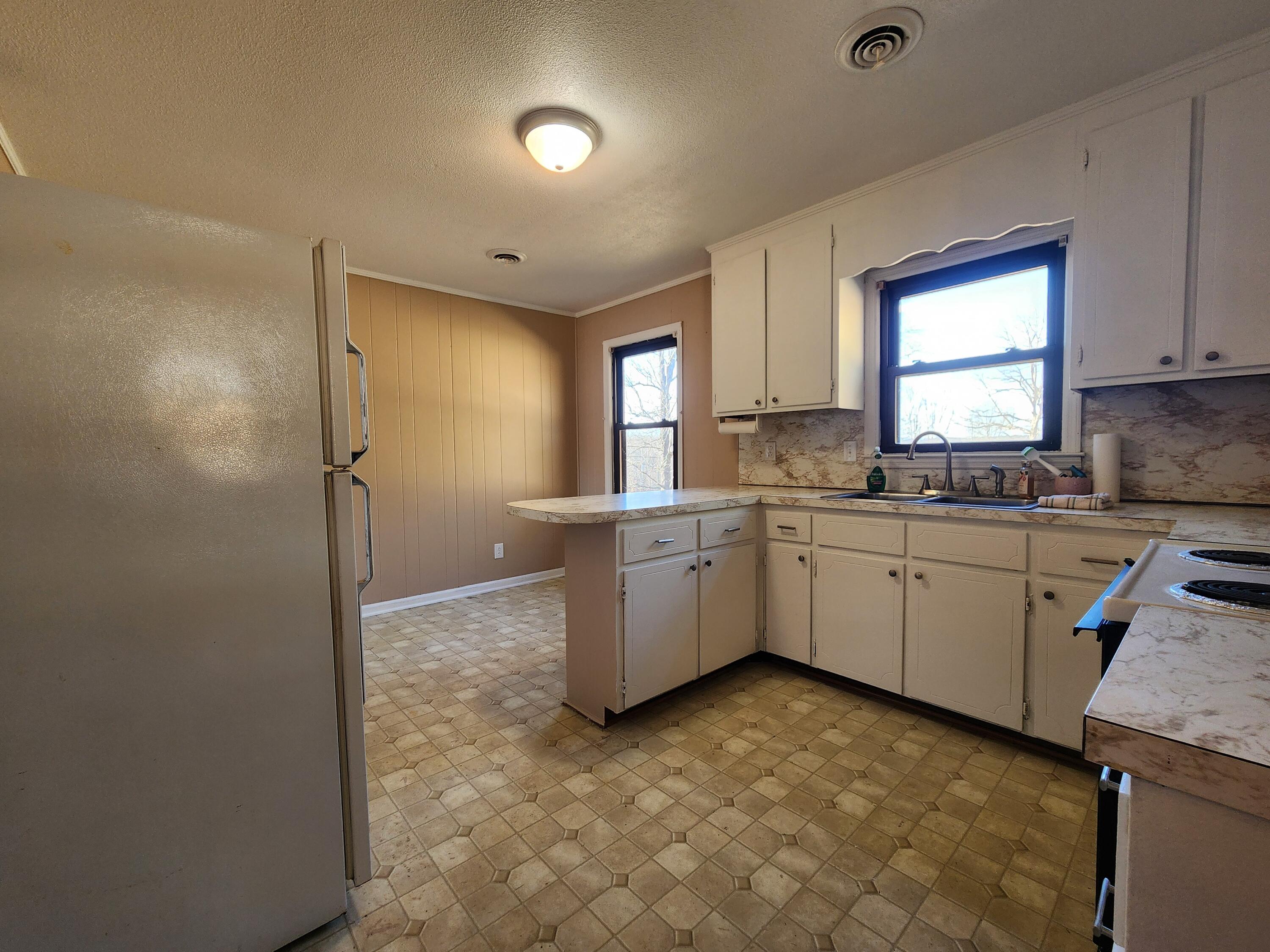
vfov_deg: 89.9
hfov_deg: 106.2
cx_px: 635
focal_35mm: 13
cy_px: 476
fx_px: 477
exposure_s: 1/60
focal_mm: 2.2
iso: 125
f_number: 2.2
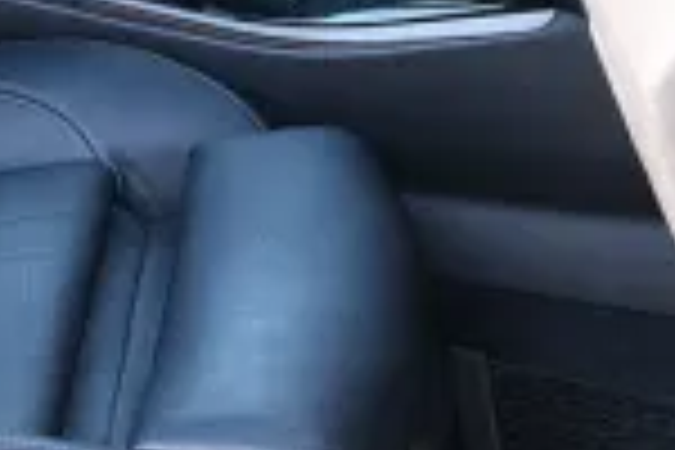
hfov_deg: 13.4
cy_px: -306
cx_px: -144
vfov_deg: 8.9
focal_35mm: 149
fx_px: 2794
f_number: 3.6
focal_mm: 23.3
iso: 320
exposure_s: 1/85
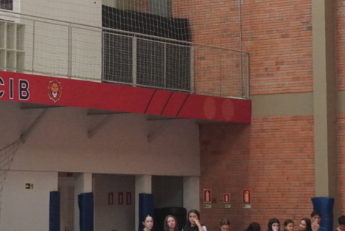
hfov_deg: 14.6
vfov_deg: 9.8
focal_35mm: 140
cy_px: 36
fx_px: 1340
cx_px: 52
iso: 3200
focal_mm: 27
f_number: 4.5
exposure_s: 1/160
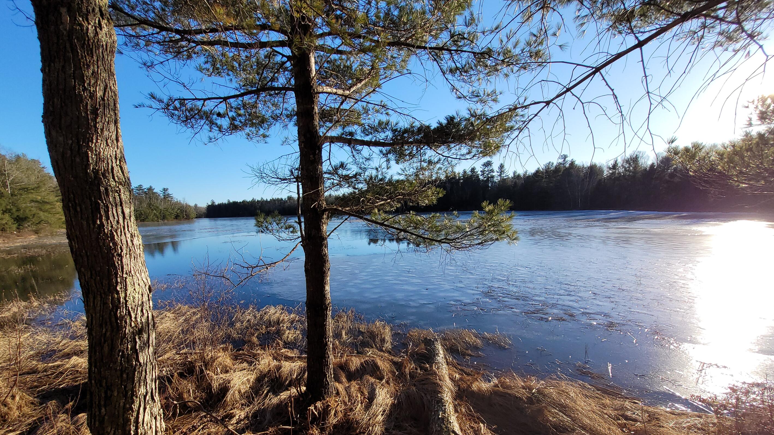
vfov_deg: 69.1
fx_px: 308
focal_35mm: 15
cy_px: 279
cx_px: 375
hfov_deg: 103.0
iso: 40
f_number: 2.2
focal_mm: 1.74
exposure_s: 1/1005
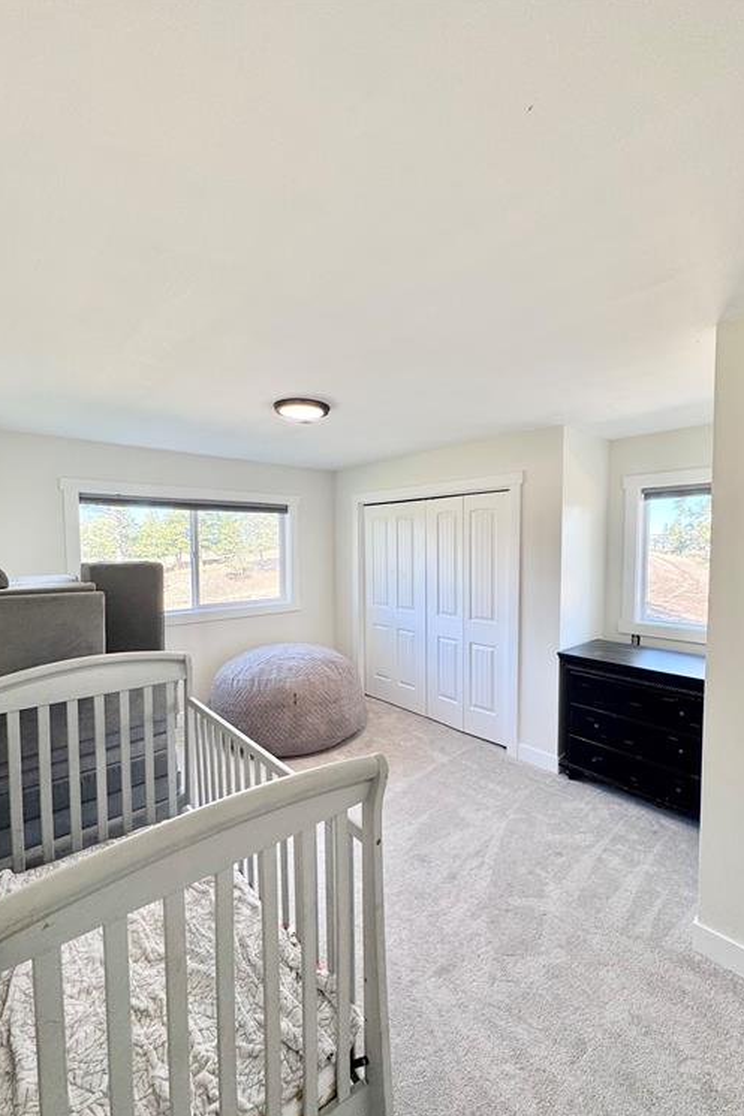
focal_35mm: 15
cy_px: 570
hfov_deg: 77.2
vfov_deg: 100.4
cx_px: 391
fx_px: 465
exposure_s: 1/120
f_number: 2.2
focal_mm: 2.22
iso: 100
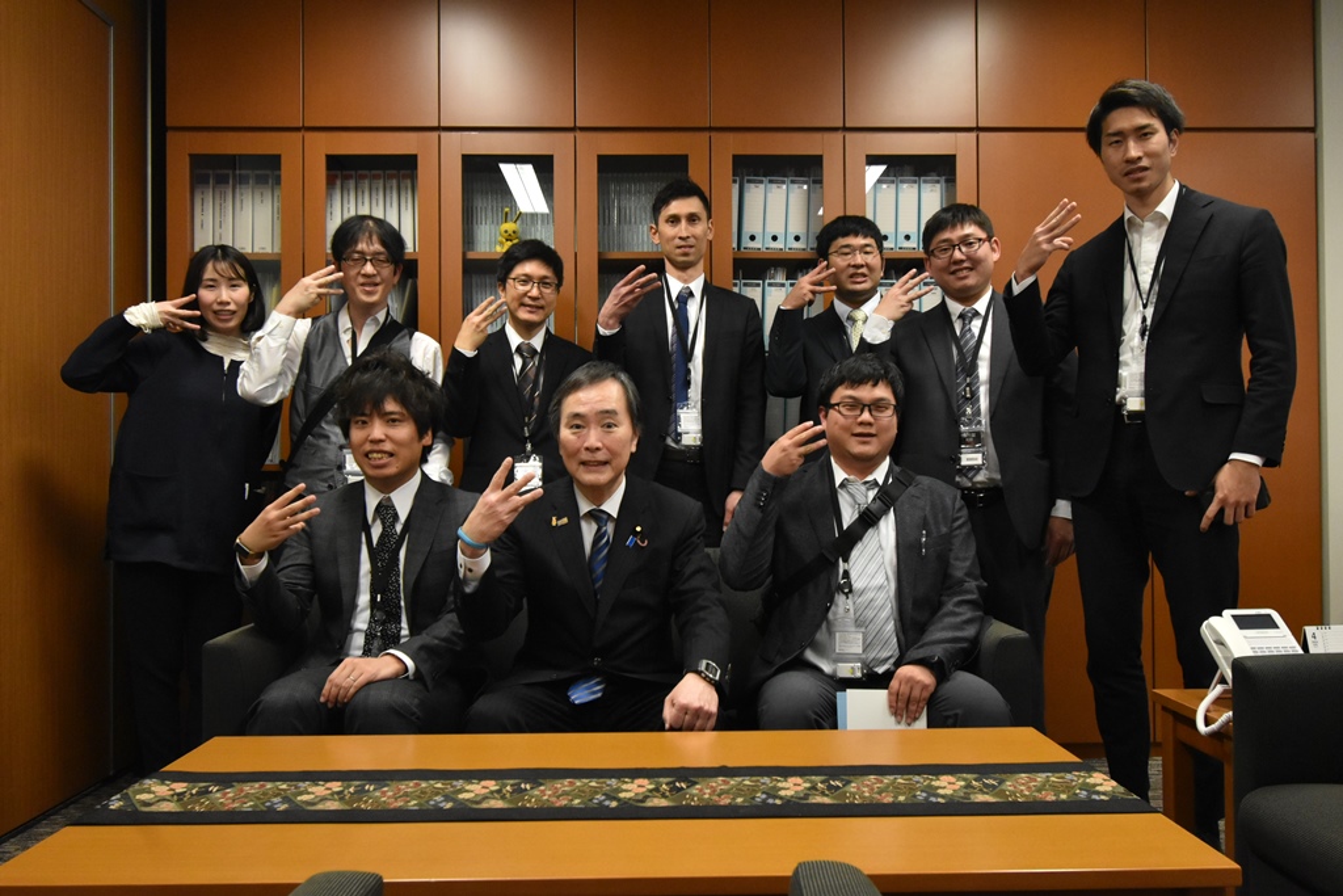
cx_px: 672
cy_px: 448
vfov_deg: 43.6
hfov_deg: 61.9
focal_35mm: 30
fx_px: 1119
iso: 2500
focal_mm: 20
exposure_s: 1/160
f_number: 6.3
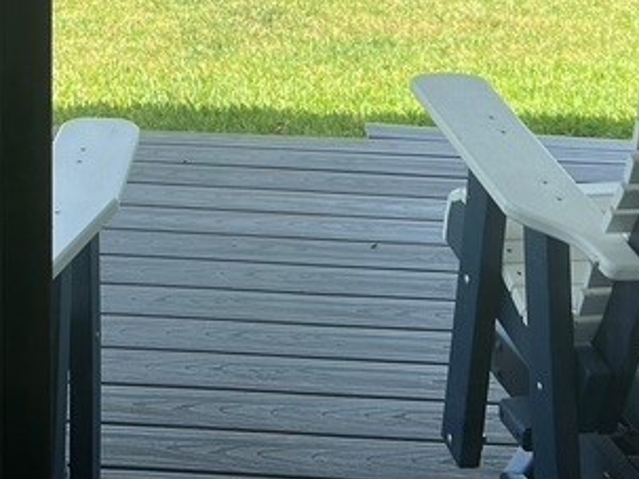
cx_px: 61
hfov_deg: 21.7
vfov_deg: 15.2
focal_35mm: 88
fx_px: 1624
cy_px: -289
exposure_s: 1/1266
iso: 50
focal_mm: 5.7
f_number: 1.5
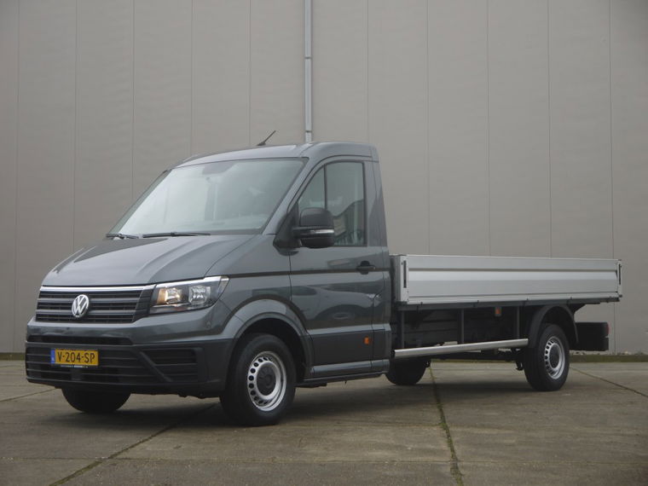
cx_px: 324
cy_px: 243
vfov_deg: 22.3
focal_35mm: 66
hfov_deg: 29.4
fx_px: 1235
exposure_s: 1/60
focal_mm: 33
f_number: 5.2
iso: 200
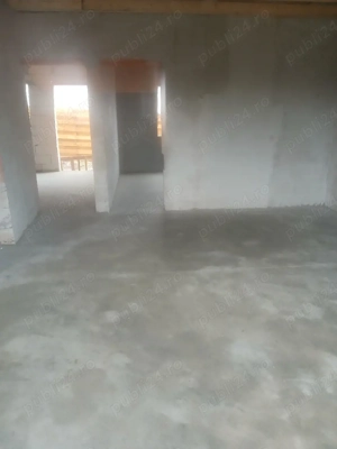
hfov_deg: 53.1
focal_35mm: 26
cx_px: 168
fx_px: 337
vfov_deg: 67.3
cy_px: 224
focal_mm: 3.98
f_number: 1.8
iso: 320
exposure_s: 1/50
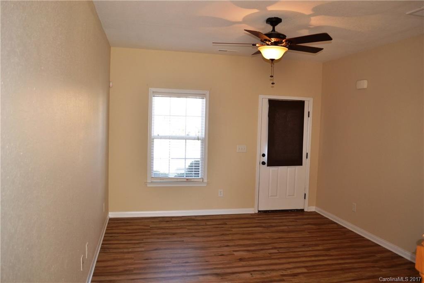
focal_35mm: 27
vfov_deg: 47.9
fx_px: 318
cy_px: 142
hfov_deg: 67.4
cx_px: 212
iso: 400
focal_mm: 18
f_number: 4
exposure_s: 1/125
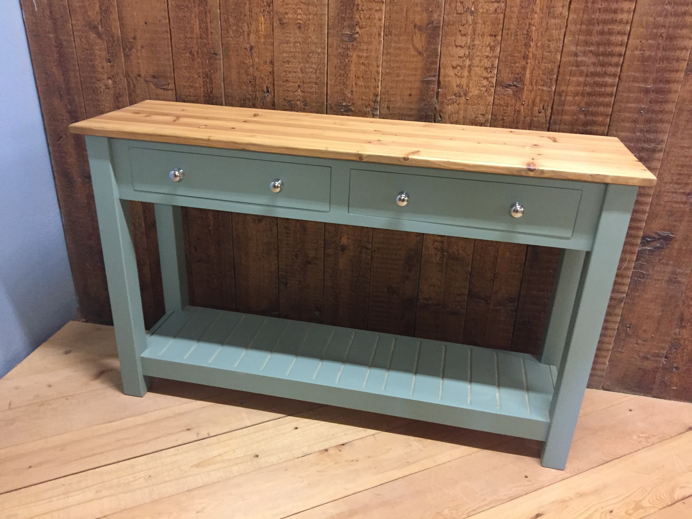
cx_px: 346
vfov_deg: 48.2
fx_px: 580
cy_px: 260
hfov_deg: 61.7
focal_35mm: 29
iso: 250
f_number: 2.2
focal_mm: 4.15
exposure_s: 1/25
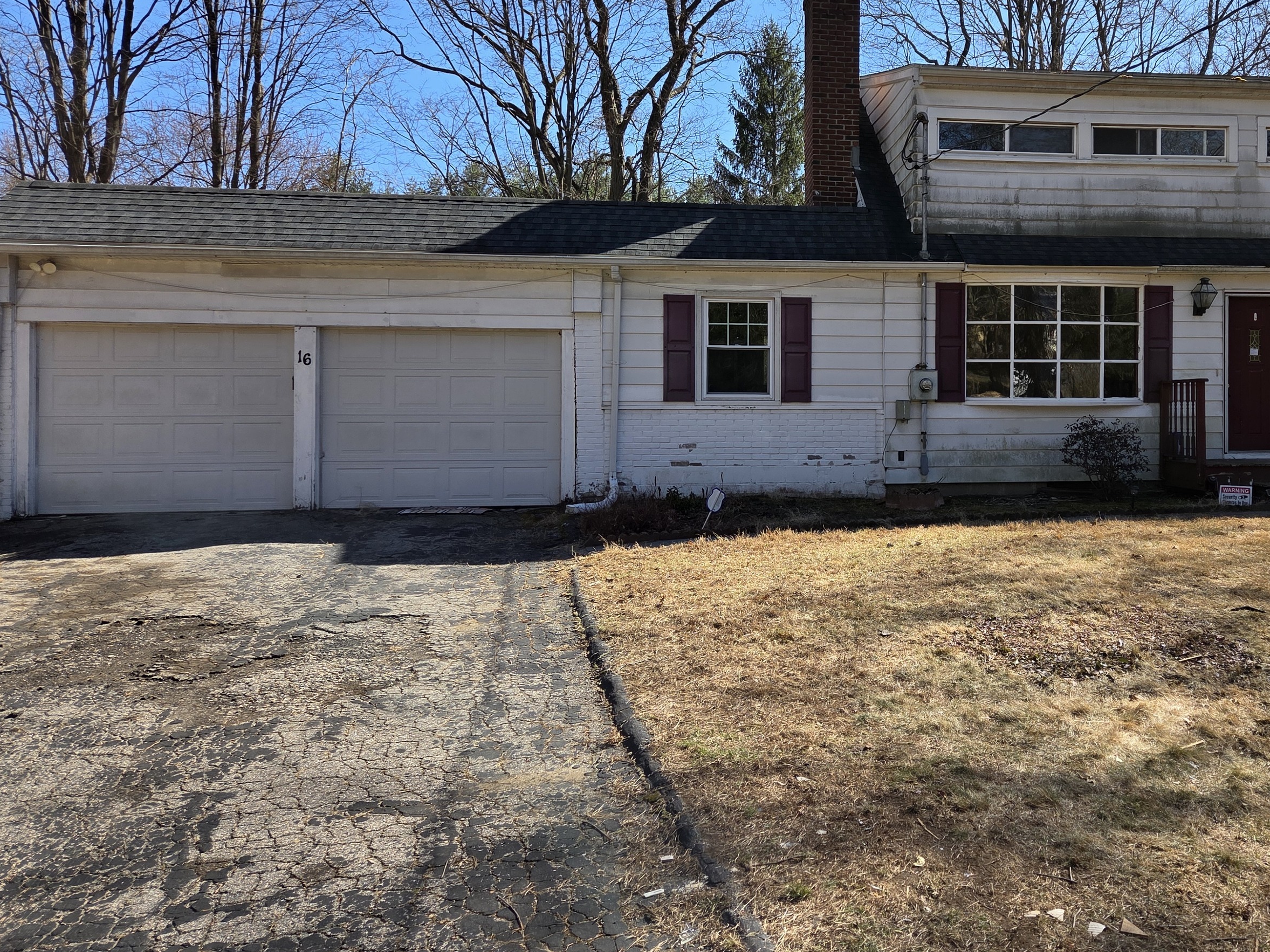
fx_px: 1101
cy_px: 390
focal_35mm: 30
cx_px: 825
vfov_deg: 46.6
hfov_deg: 58.9
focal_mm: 5.4
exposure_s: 1/2664
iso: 80
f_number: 1.8
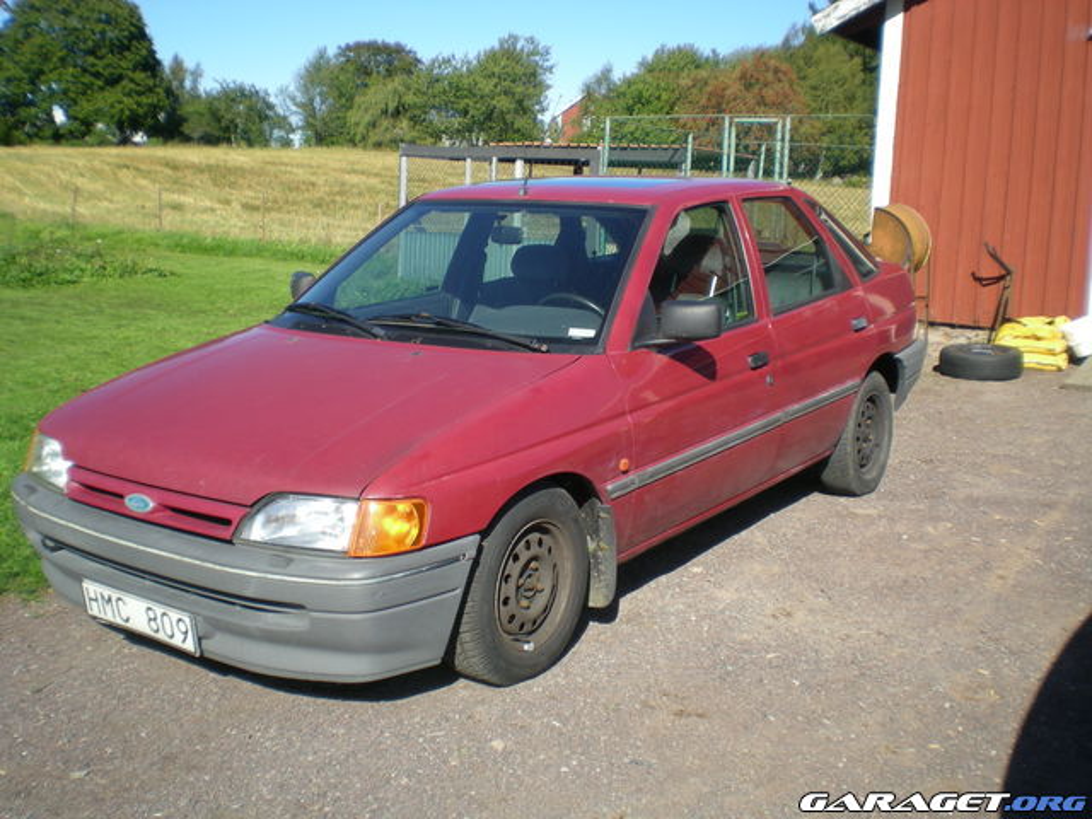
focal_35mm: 38
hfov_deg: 49.0
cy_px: 410
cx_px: 546
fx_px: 1199
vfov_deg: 37.7
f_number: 4.6
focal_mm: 6.3
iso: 50
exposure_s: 1/250
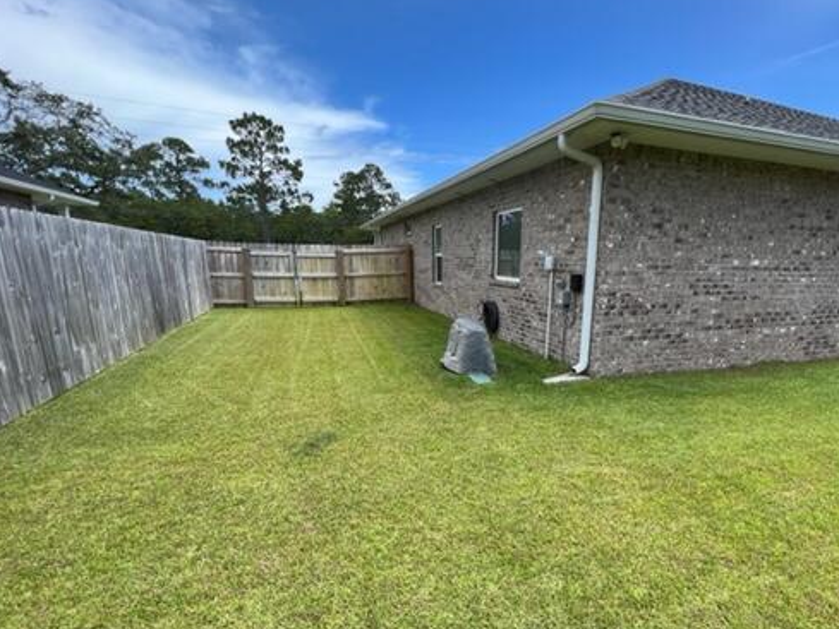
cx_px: 486
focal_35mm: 17
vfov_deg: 74.2
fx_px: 412
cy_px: 368
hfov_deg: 90.3
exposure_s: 1/528
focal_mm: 1.57
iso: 32
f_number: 1.8
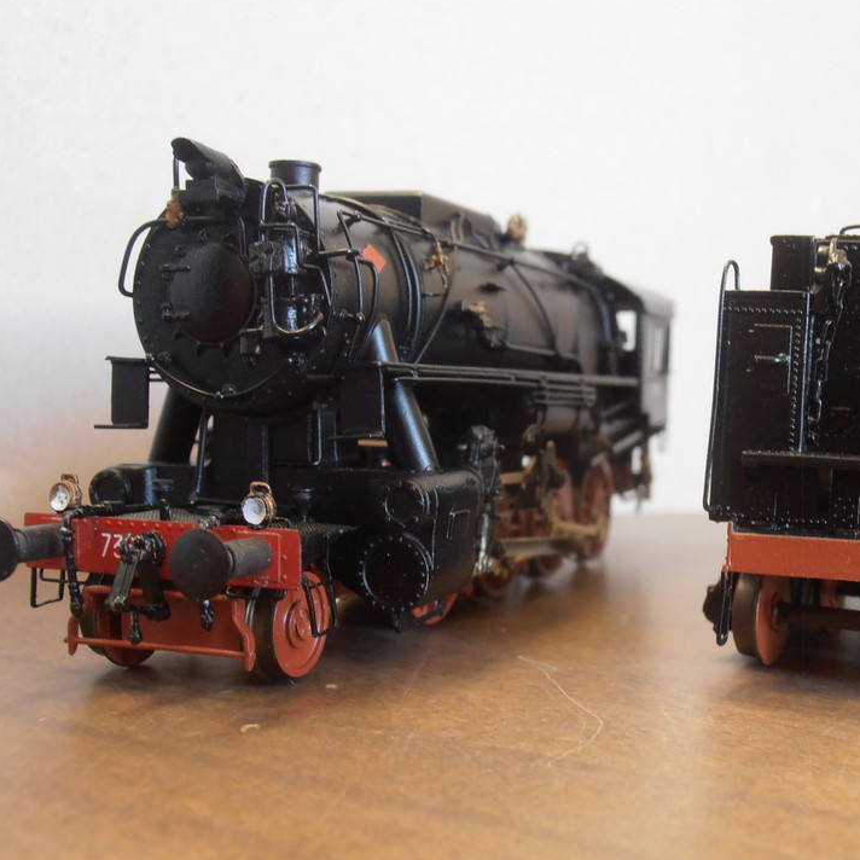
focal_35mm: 49
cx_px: 545
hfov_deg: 34.5
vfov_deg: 34.7
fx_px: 1377
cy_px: 447
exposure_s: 1/8
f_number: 3.9
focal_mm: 6.61
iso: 125
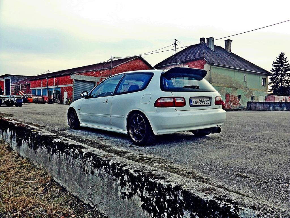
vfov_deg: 48.2
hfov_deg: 61.7
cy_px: 109
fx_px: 243
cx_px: 145
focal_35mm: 29
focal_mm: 5.2
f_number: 3.5
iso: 80
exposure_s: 1/320
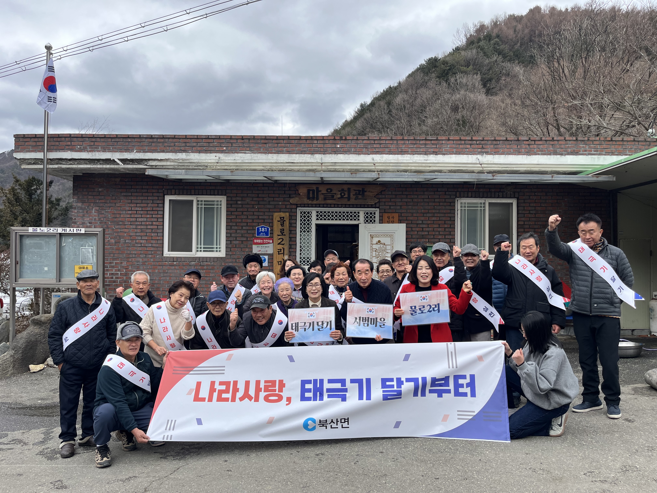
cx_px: 328
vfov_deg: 53.1
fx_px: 493
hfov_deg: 67.3
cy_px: 246
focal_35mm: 26
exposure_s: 1/1536
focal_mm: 5.1
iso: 50
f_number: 1.6
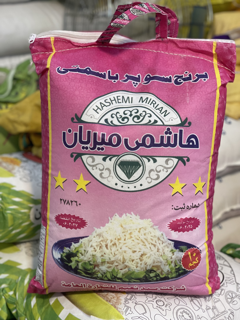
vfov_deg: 30.3
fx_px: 592
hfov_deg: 22.9
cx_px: 120
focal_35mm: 64
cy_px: 160
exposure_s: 1/100
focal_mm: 7.5
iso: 200
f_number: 2.2
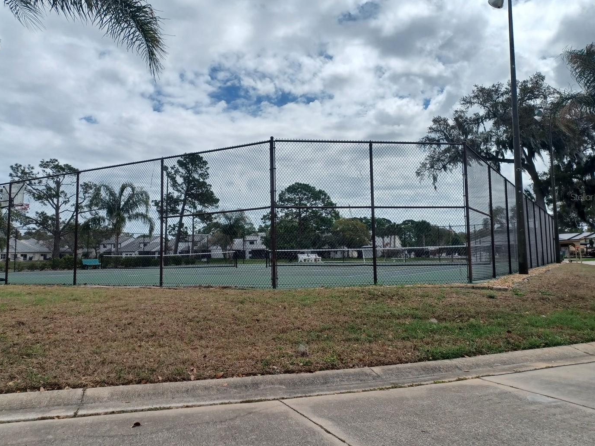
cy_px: 197
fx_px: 498
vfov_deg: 48.1
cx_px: 266
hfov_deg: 61.5
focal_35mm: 29
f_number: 1.8
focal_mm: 4.6
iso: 32
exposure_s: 1/1120
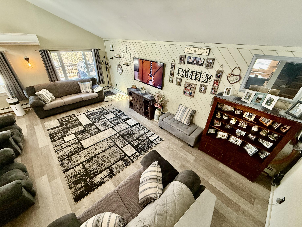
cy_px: 114
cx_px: 151
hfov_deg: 102.1
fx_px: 122
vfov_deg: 85.7
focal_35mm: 14
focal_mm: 2.22
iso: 400
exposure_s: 1/60
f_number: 2.2
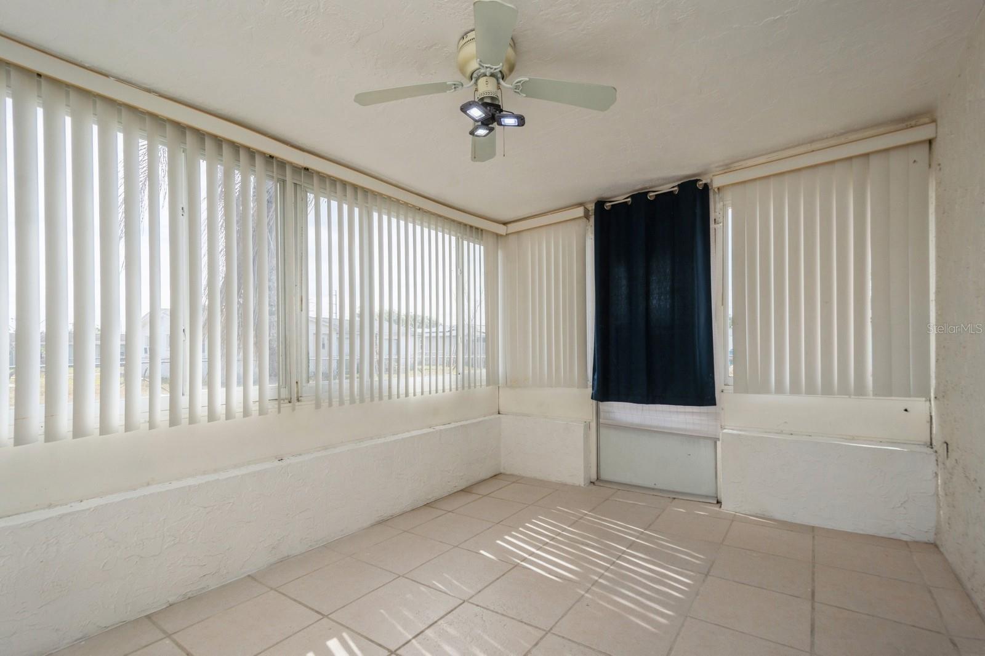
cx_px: 492
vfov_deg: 77.3
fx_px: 410
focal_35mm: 15
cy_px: 328
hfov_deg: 100.4
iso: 200
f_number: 8
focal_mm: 10
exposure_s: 1/250
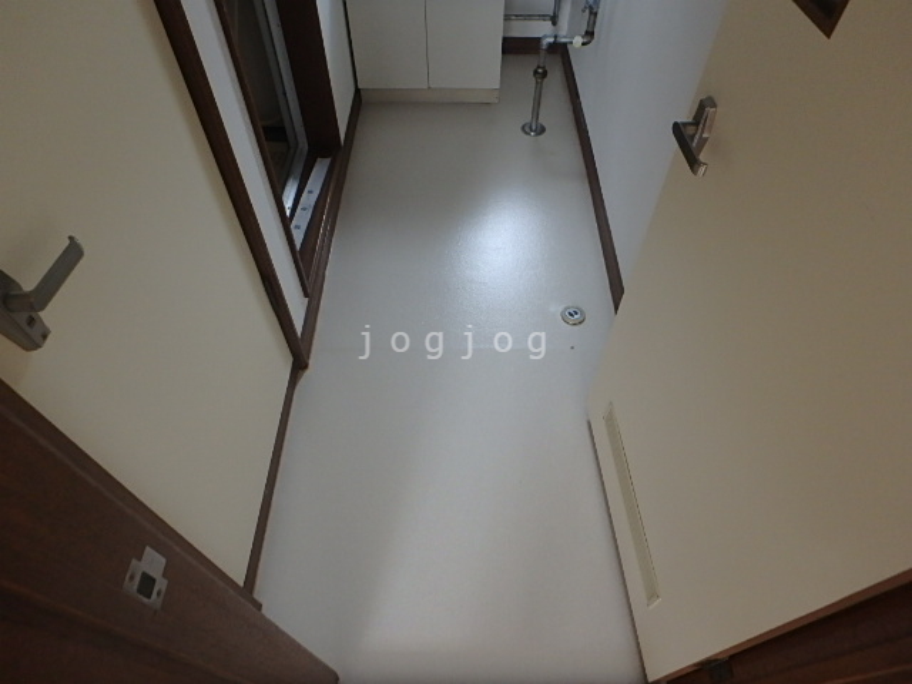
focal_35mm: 21
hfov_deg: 79.0
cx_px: 456
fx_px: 553
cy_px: 342
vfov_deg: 63.4
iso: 320
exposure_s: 1/30
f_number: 3.5
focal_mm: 3.7
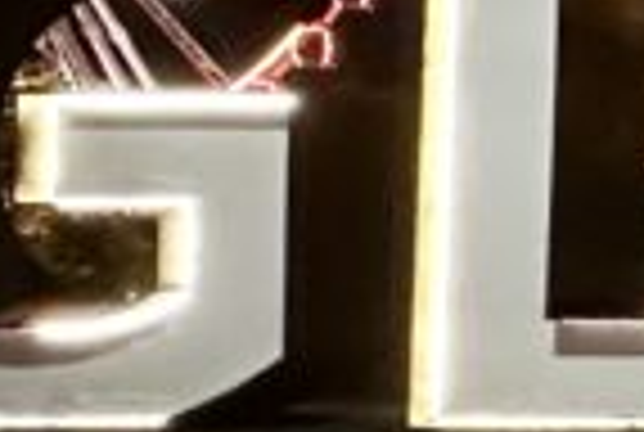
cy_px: 207
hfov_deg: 14.6
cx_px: 1428
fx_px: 1864
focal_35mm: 104
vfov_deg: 13.2
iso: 1250
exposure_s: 1/34
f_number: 2.2
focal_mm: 2.22
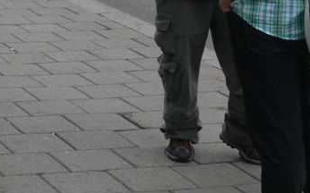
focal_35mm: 140
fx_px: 1182
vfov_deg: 9.2
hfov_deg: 14.8
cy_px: -65
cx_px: 34
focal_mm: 7.4
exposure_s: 1/100
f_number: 5
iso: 100
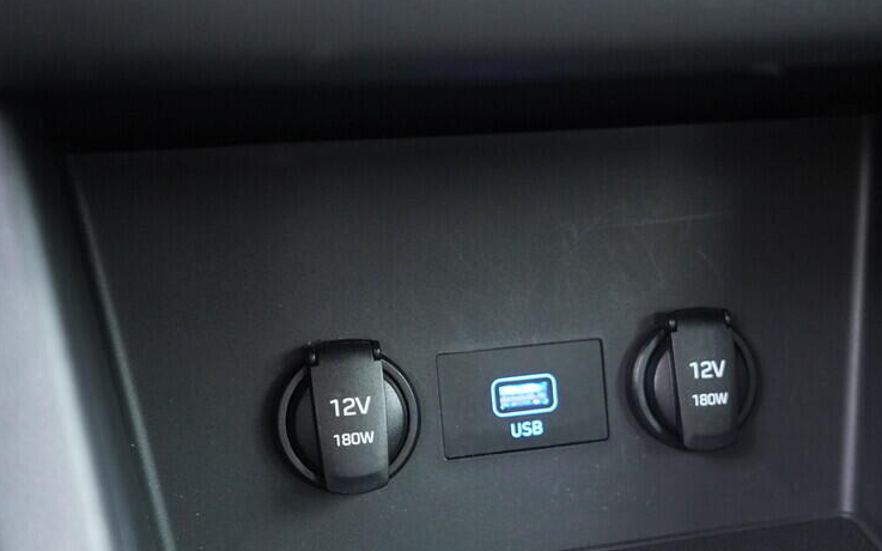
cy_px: 374
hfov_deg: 39.4
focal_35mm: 51
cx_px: 531
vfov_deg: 25.2
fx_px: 1225
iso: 2000
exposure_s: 1/40
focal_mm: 24
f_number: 2.8
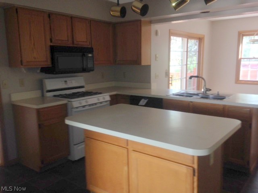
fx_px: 246
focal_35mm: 33
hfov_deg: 55.4
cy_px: 96
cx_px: 129
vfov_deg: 42.9
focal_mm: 4.12
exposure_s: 1/20
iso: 64
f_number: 2.4
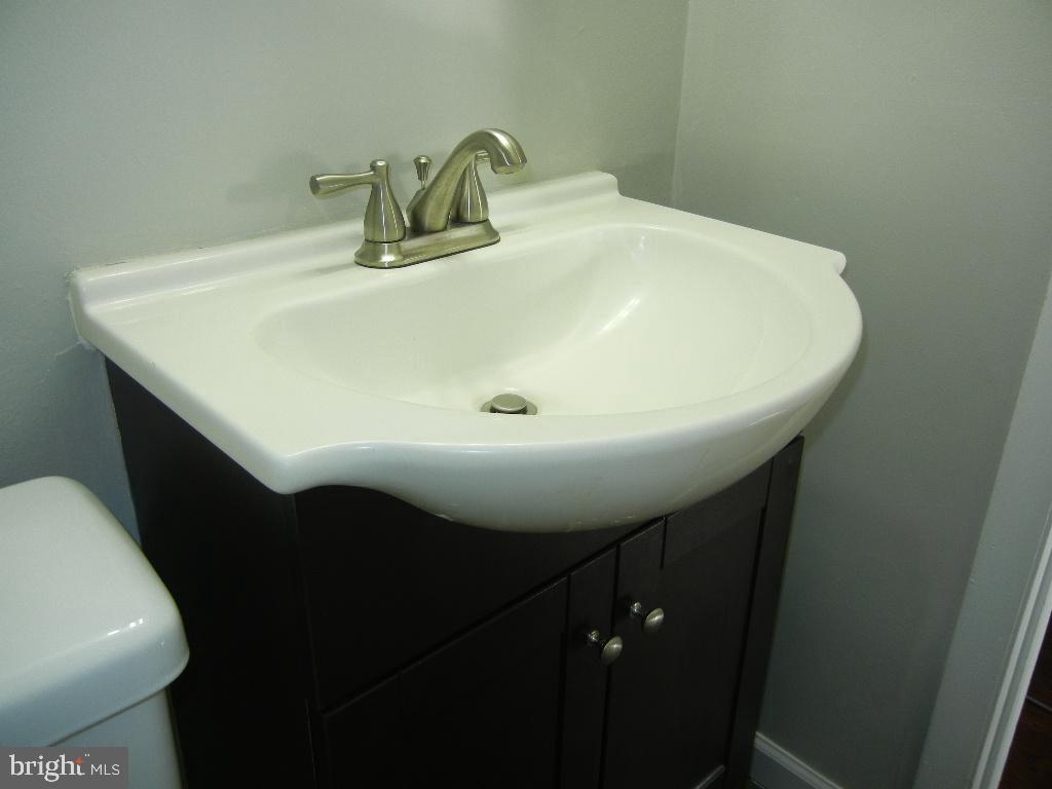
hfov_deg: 60.0
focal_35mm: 30
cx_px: 526
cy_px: 394
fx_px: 912
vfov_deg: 46.8
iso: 160
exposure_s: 1/35.3
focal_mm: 5.4
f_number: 3.5
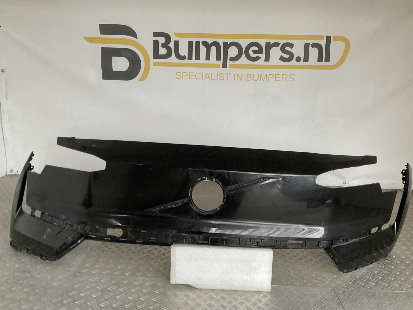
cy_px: 155
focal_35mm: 29
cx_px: 206
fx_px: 346
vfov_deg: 48.2
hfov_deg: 61.7
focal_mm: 3
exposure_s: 1/50
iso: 160
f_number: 1.8
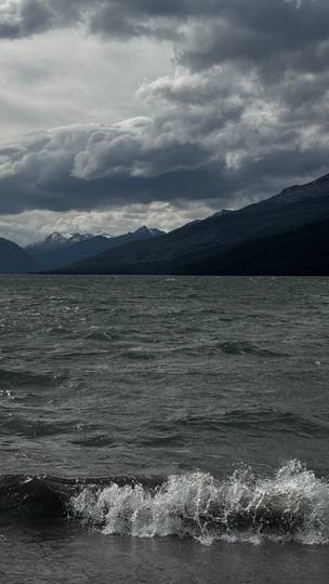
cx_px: 104
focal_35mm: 62
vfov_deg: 33.8
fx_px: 961
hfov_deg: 19.4
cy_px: 294
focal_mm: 6.76
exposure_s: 1/12500
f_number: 1.78
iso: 80
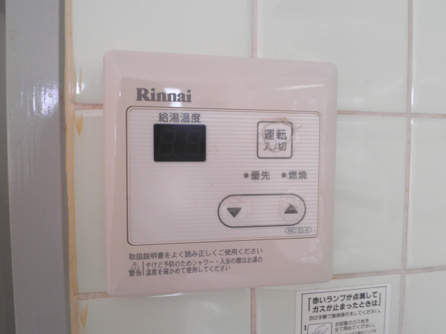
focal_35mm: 26
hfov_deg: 67.3
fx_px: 335
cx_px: 223
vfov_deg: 53.1
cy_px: 167
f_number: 2.8
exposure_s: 1/30
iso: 64
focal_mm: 4.7
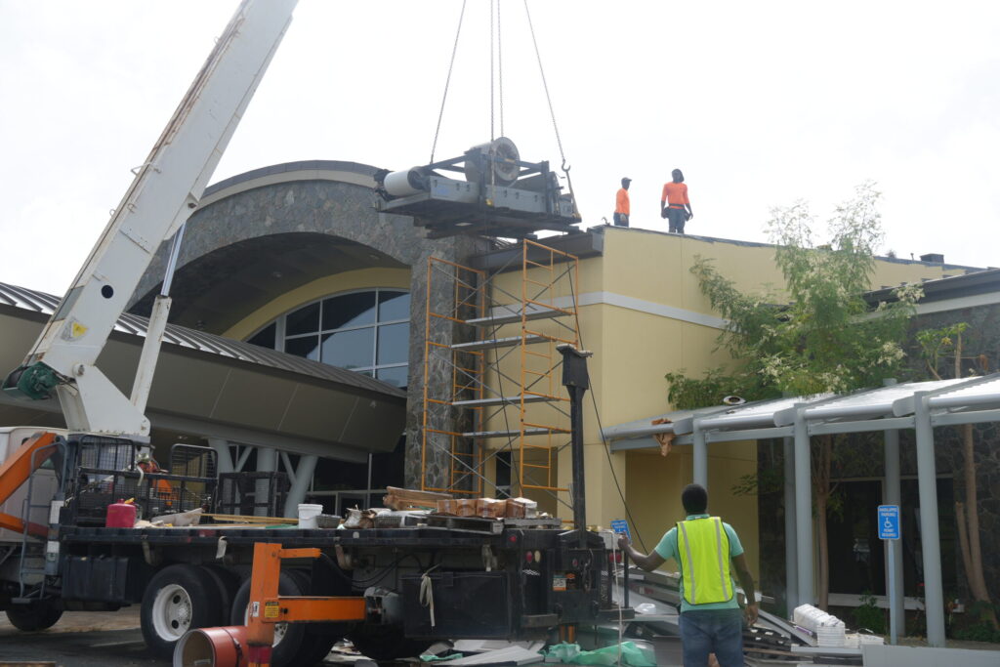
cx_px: 500
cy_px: 334
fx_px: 1250
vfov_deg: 29.9
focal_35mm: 45
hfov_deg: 43.6
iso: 100
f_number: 5
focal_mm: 30
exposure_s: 1/500
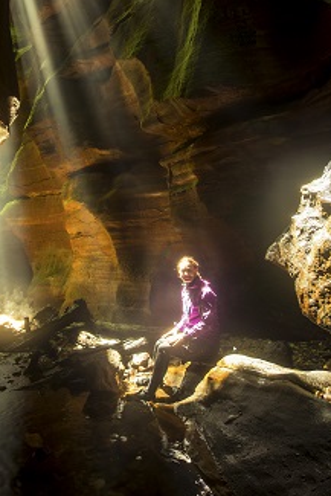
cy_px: 167
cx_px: 117
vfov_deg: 67.5
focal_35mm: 26
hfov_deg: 48.9
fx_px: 358
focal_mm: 19
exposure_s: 1/8
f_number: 3.2
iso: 50
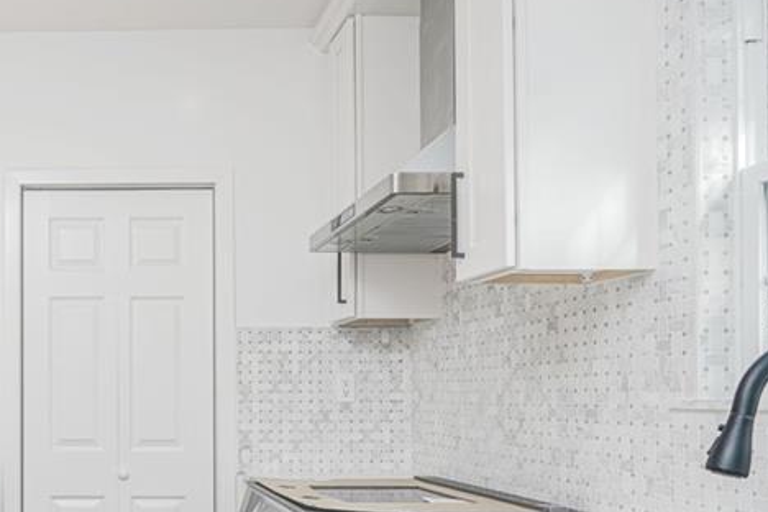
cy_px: 379
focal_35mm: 35
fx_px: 747
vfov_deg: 37.0
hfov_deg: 48.7
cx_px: 79
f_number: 4.5
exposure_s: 1/50
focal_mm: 16
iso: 50
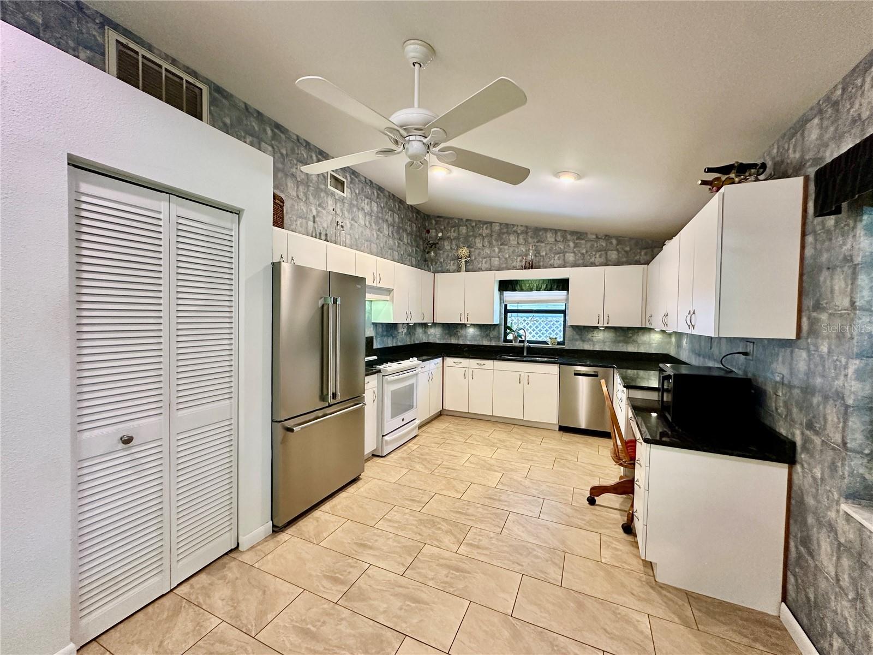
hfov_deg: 102.1
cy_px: 328
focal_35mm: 14
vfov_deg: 85.7
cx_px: 436
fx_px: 353
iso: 320
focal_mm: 2.22
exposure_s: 1/60
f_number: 2.2
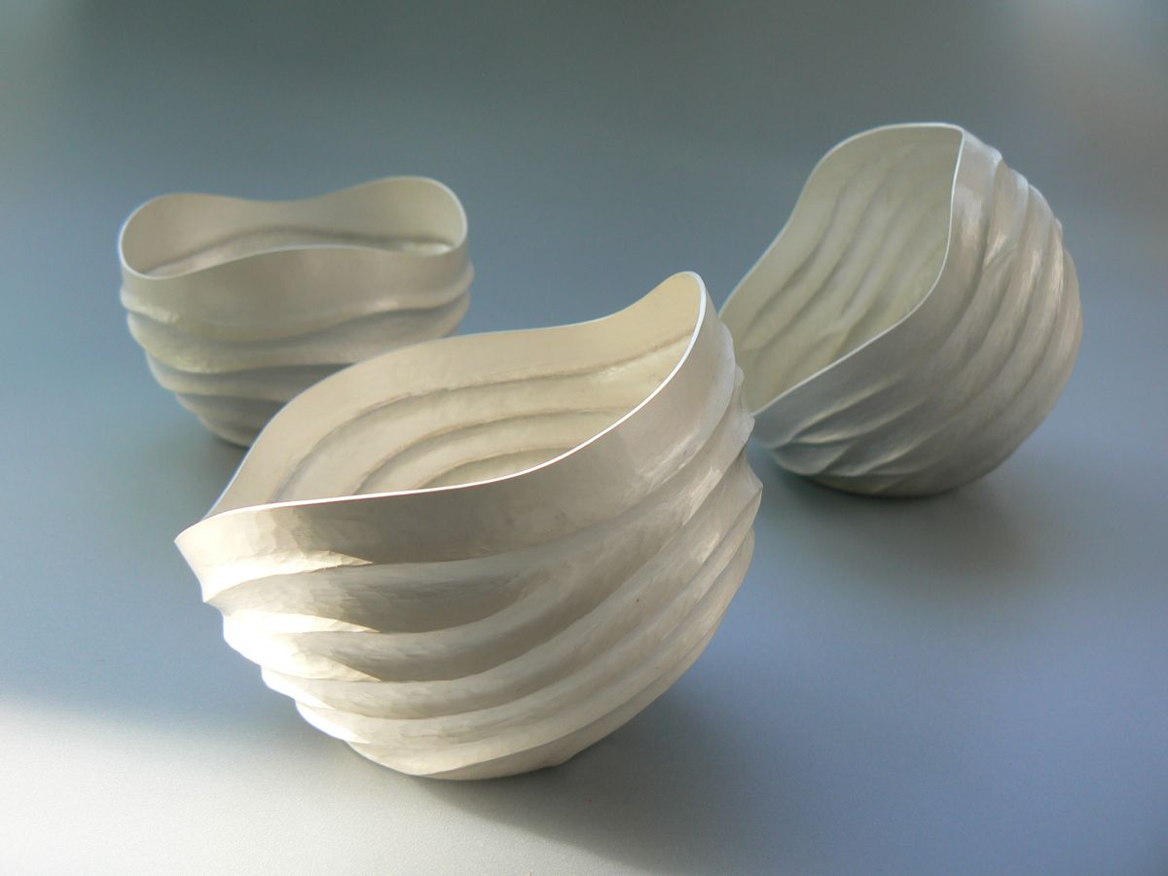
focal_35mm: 36
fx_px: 1215
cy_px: 438
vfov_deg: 39.7
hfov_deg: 51.4
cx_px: 584
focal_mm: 6
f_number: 4
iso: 80
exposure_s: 1/125
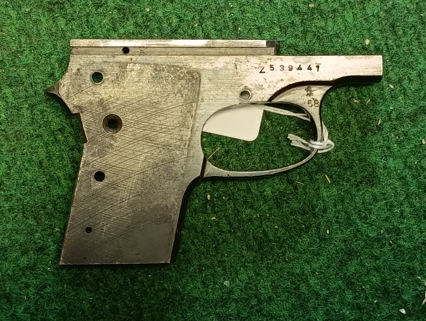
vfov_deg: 16.1
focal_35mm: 92
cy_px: 160
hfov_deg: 21.3
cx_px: 213
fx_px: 1134
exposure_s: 1/100
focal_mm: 6.14
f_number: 1.6
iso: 1250
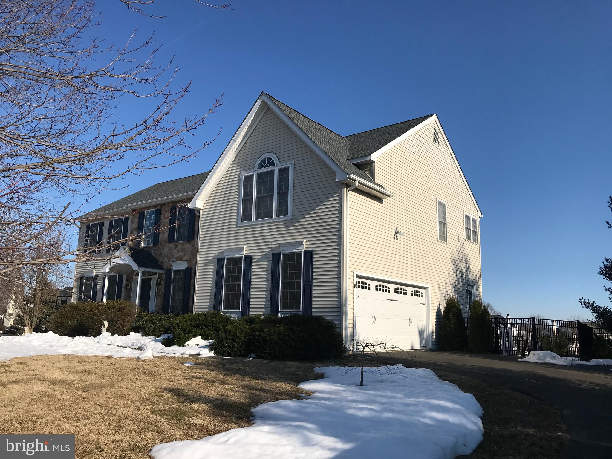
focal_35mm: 28
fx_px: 495
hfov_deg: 63.4
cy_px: 230
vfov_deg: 49.7
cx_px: 306
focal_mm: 3.99
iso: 20
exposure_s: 1/3690
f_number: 1.8
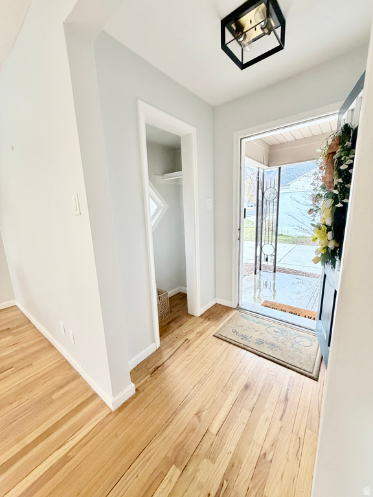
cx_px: 186
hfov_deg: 85.7
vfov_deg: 102.1
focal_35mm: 14
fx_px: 201
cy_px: 248
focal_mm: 2.22
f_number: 2.2
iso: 320
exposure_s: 1/120
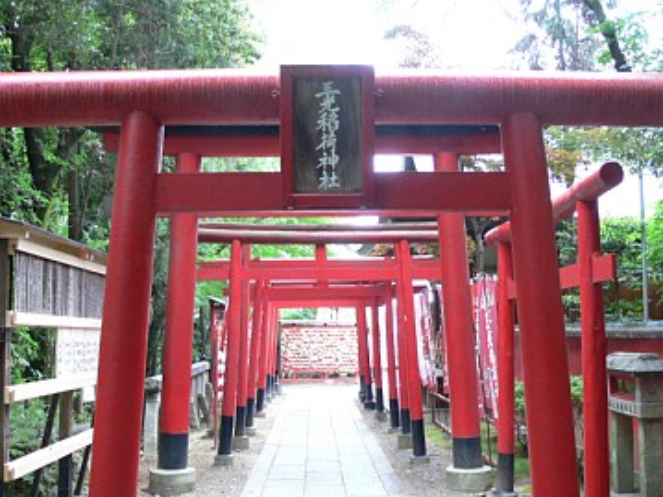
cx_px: 325
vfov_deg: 36.8
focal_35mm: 39
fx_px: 747
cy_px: 253
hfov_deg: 47.9
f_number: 2.8
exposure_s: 1/15
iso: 200
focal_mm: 7.4
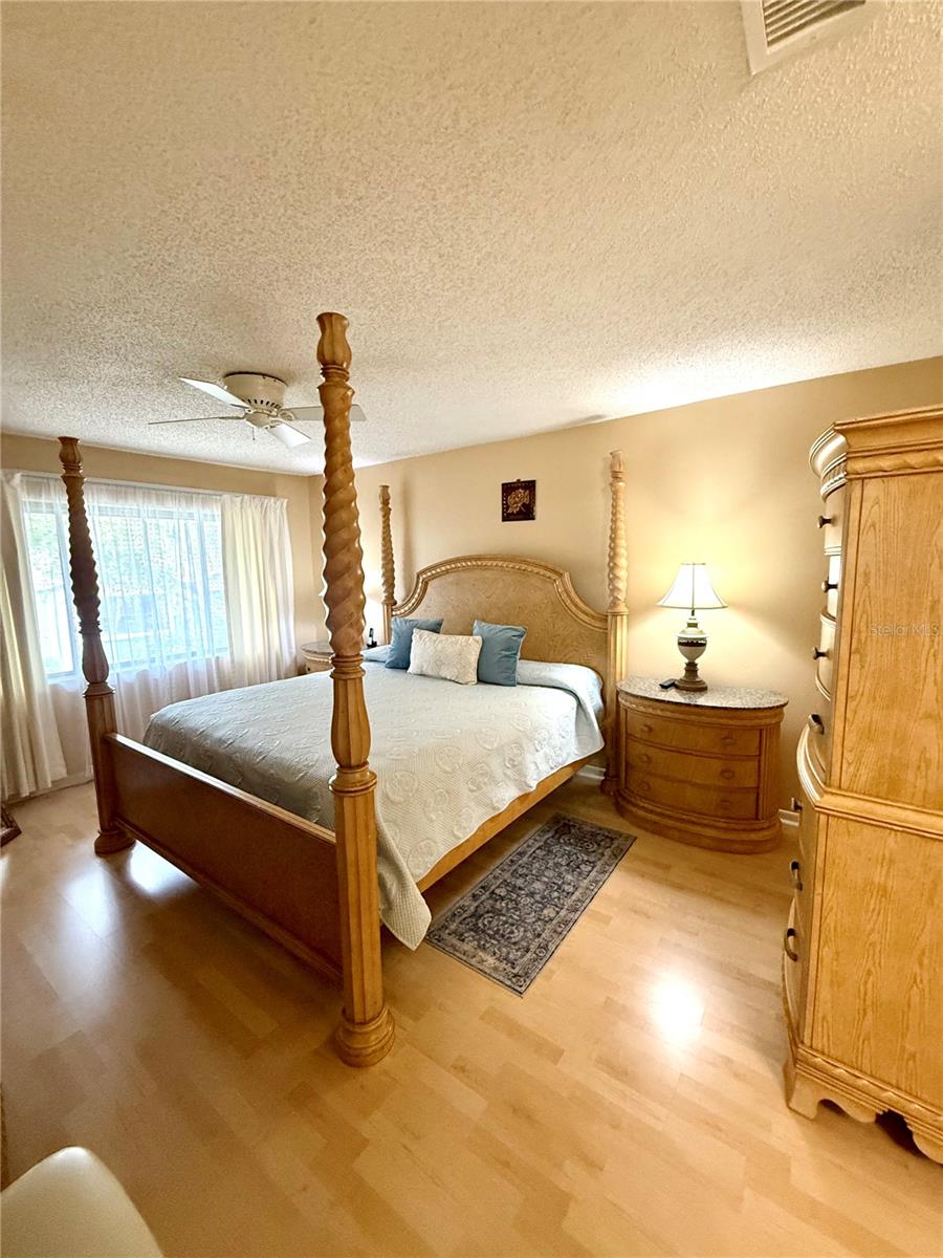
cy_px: 629
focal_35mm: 14
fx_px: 509
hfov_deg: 85.7
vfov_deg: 102.1
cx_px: 472
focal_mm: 2.22
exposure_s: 1/60
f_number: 2.2
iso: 500
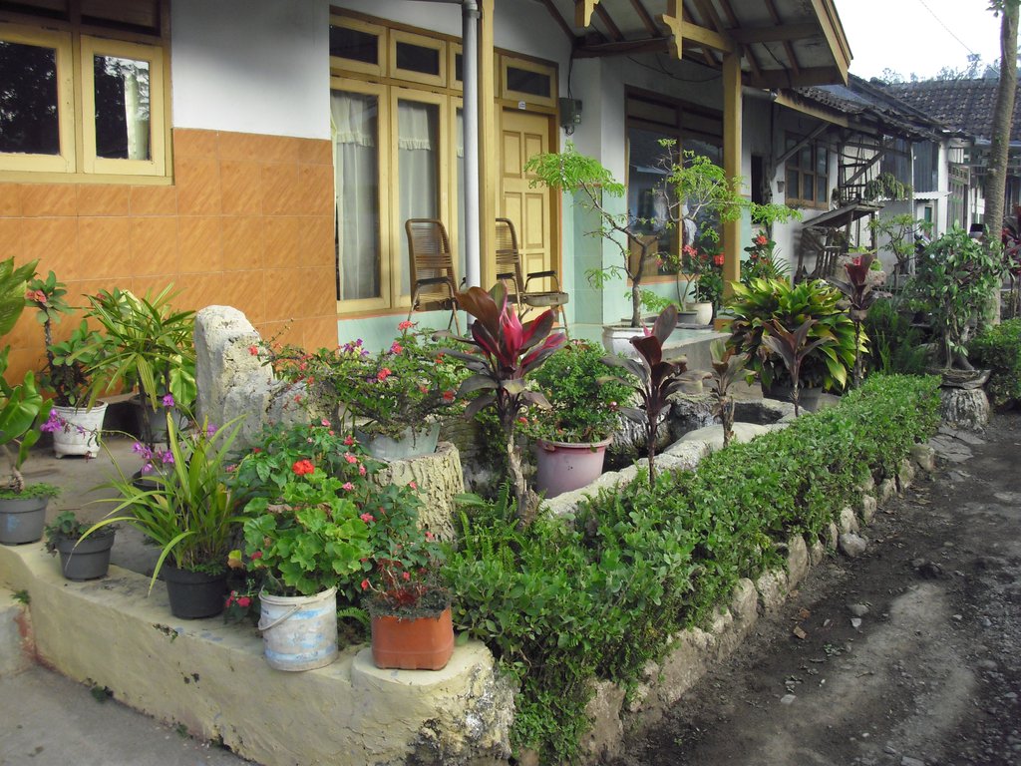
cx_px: 510
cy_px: 383
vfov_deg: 37.7
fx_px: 1121
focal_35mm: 38
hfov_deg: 49.0
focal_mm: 6.2
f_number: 2.8
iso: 100
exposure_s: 1/100
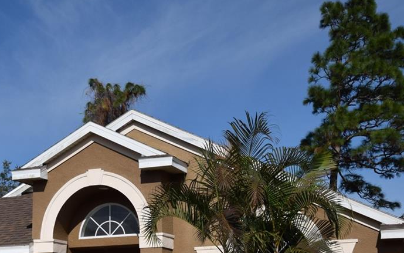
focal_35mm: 71
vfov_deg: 17.9
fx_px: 782
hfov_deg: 28.9
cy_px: 261
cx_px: 151
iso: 220
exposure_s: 1/4000
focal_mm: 20
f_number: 4.5
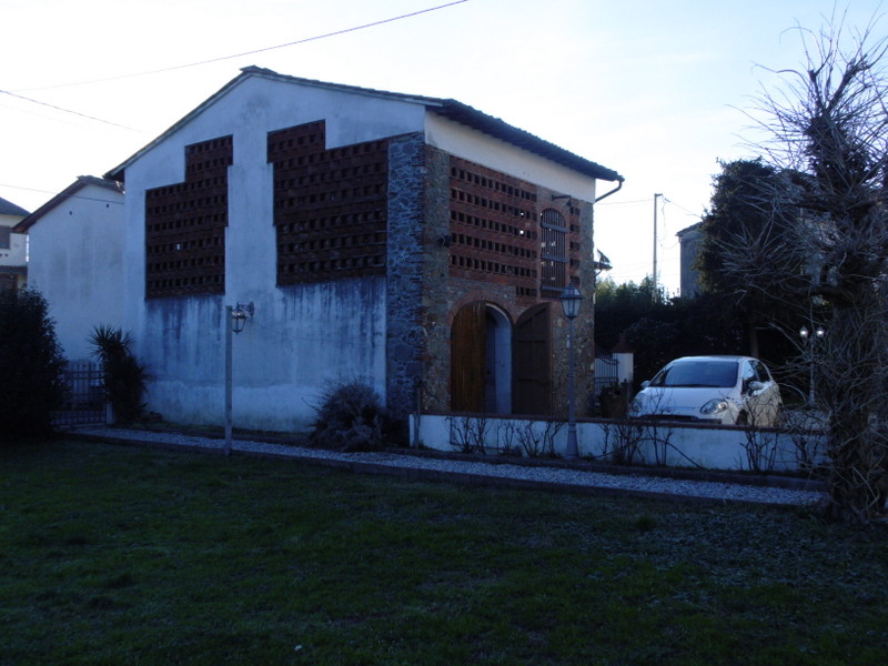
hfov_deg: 52.6
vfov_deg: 40.7
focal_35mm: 35
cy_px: 333
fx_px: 898
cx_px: 444
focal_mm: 6.4
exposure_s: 1/1000
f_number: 3.5
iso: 100
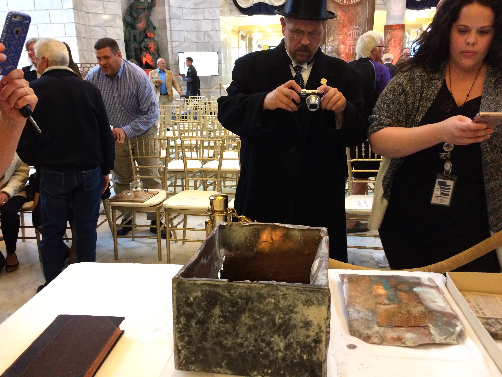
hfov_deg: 61.7
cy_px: 188
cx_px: 251
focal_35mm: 29
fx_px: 421
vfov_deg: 48.2
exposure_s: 1/24
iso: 320
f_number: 2.2
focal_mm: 4.15
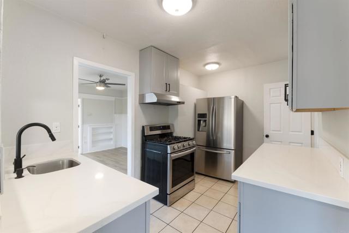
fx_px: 145
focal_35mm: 15
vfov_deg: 77.4
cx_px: 174
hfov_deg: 100.4
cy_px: 116
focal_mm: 10
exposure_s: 1.3
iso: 100
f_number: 9
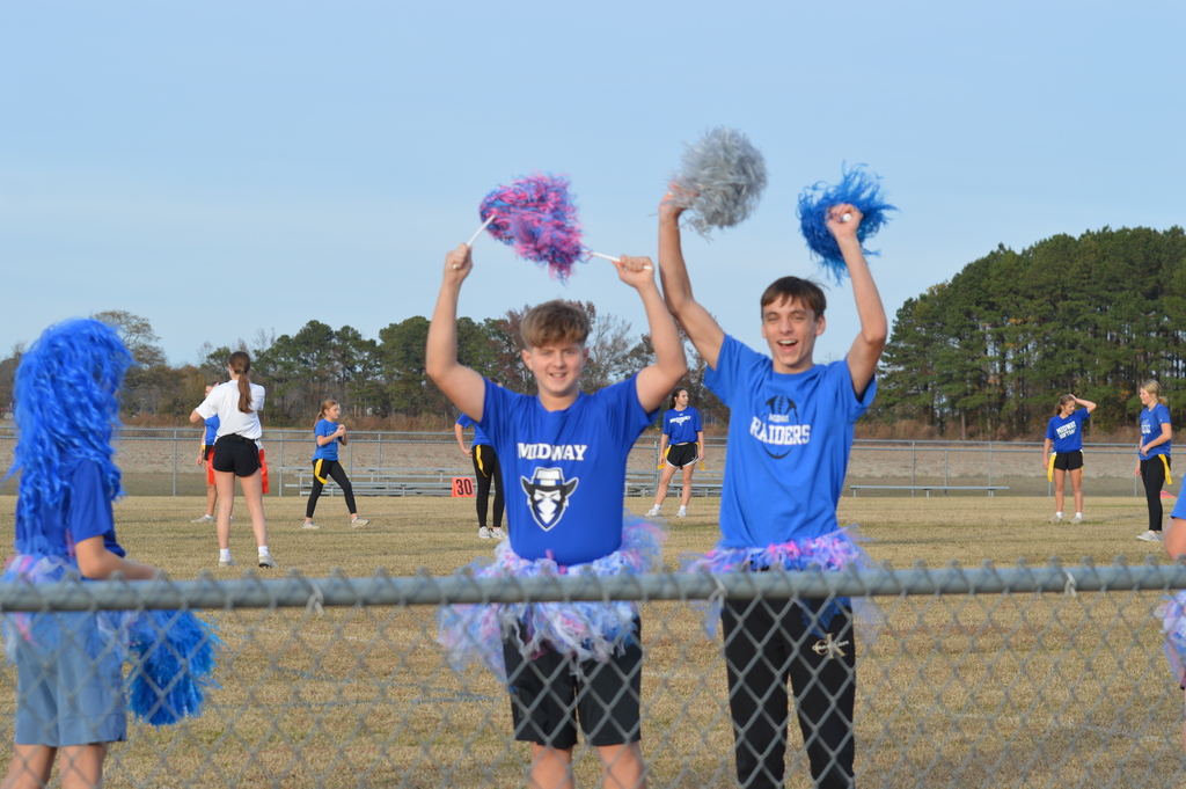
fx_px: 3456
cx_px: 593
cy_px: 394
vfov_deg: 13.0
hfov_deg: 19.5
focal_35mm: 105
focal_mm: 70
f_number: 6.3
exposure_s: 1/160
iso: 100
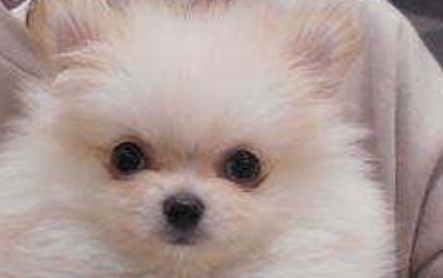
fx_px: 858
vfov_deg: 18.1
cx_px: 108
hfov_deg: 28.5
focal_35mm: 71
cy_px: 21
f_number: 3.2
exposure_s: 1/30
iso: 140
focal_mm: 4.6
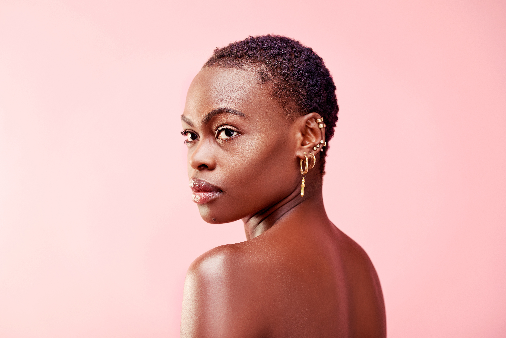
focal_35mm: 70
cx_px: 253
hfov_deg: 28.8
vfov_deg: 19.5
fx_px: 984
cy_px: 169
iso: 250
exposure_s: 1/250
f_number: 4.5
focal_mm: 70
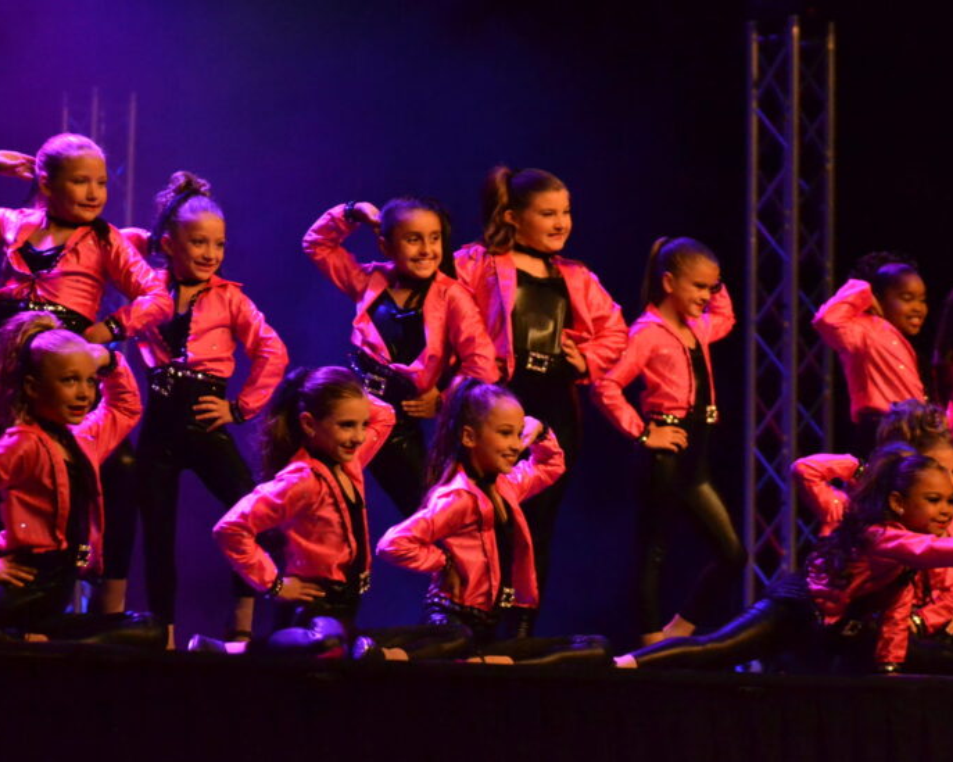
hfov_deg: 13.1
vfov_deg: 10.5
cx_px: 584
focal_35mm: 147
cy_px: 341
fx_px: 4144
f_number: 2.8
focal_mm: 70
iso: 3200
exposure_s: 1/250
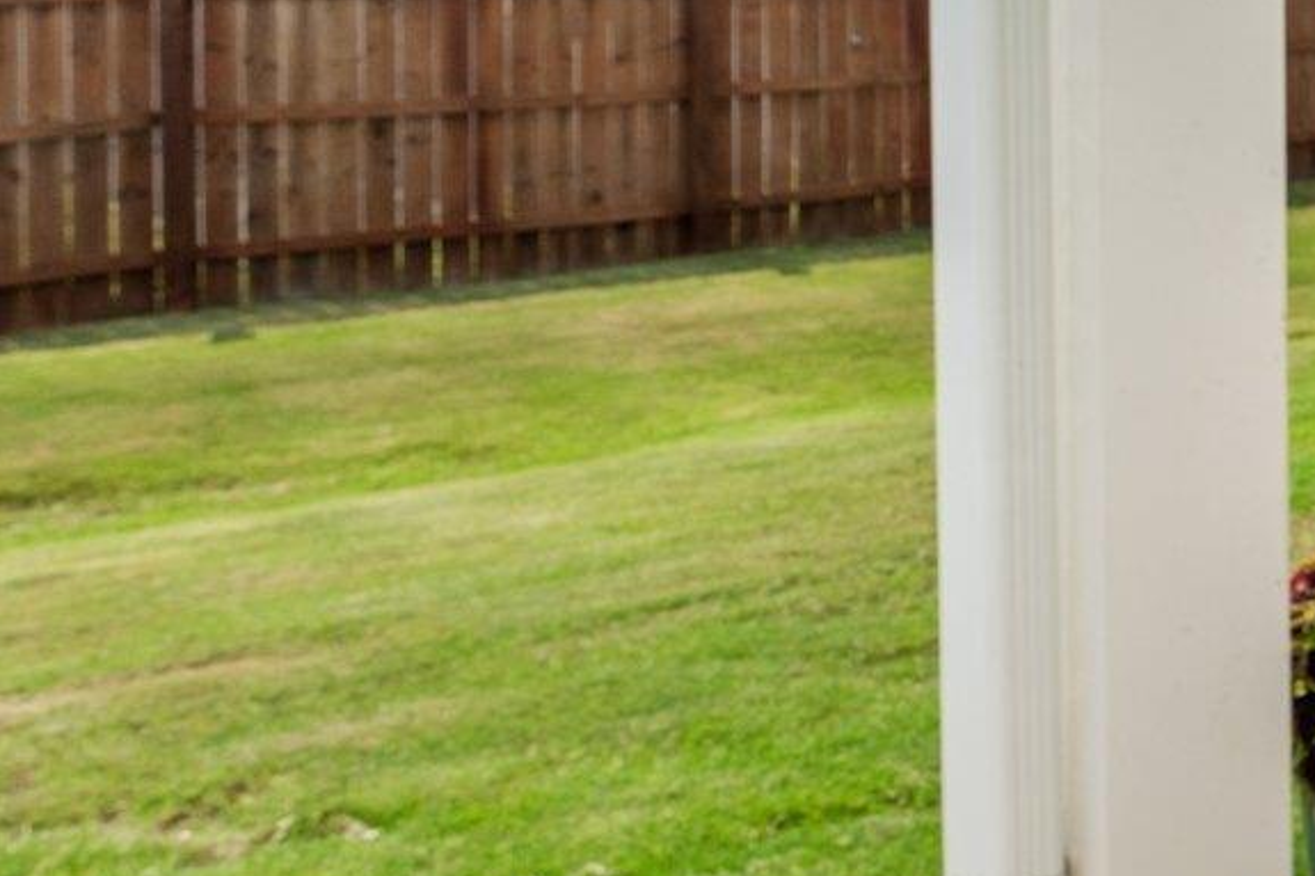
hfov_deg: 22.5
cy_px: -22
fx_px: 2081
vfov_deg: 22.7
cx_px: 2303
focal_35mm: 57
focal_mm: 16
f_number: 9
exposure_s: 1/1250
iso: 200
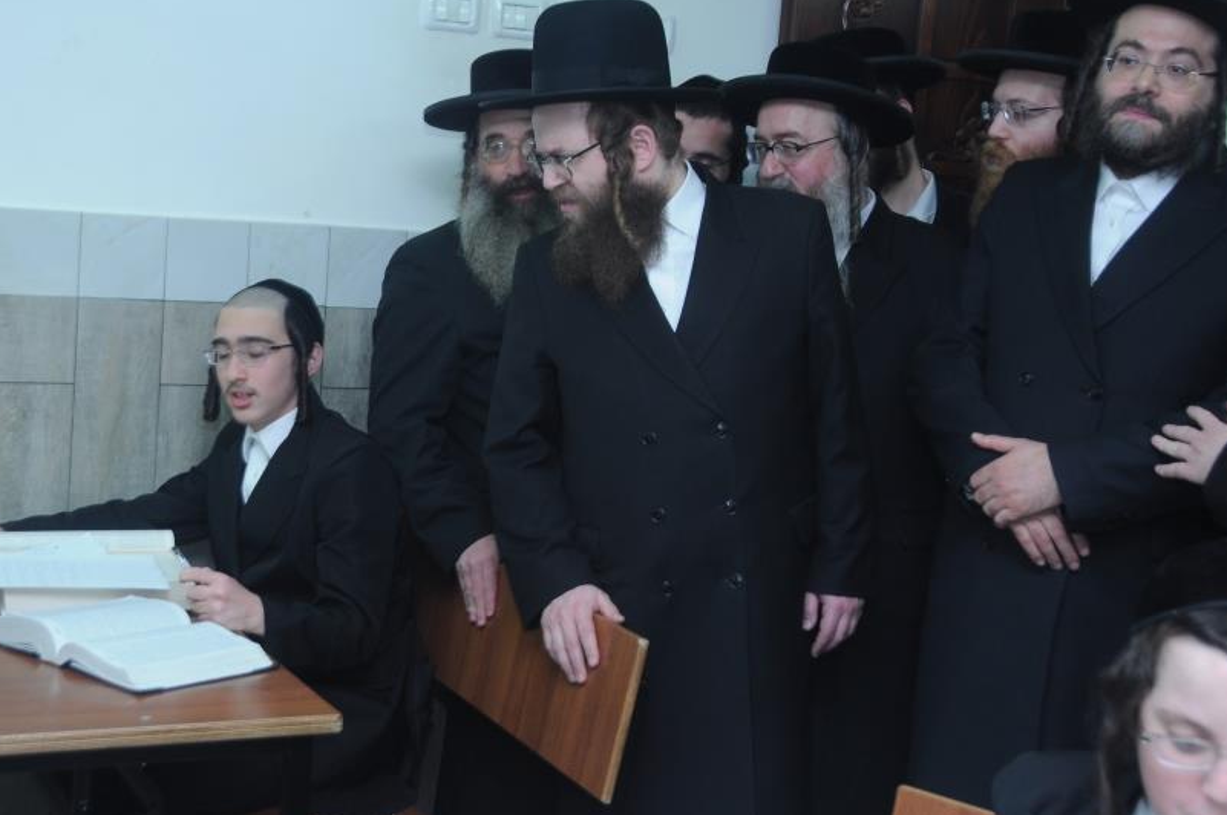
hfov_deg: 35.9
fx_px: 1894
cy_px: 340
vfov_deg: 24.3
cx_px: 564
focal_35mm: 56
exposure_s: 1/60
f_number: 4.5
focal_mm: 29
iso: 320
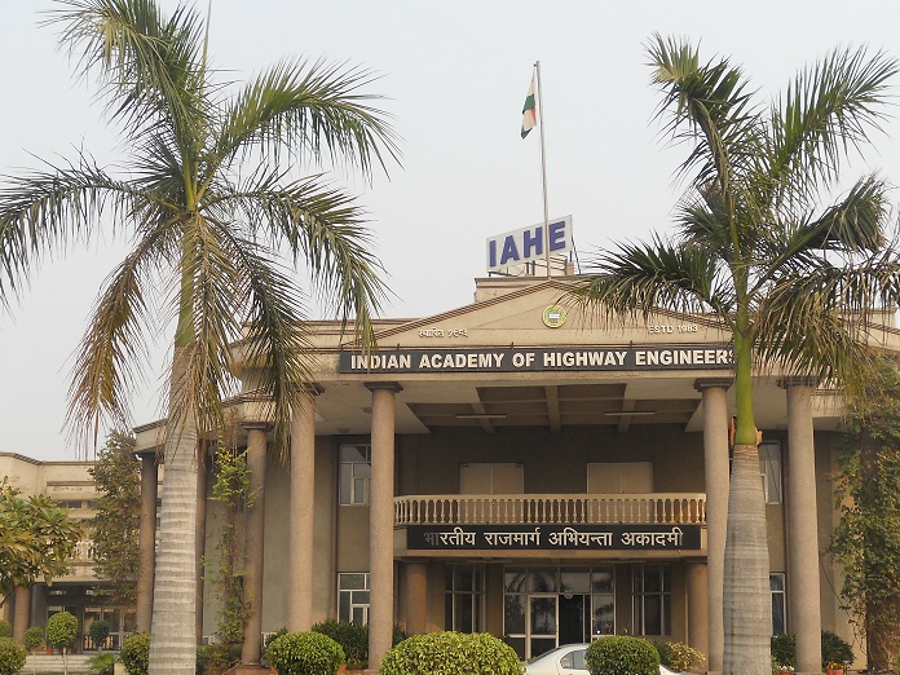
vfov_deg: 31.2
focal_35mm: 46
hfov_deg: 41.2
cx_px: 463
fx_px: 1196
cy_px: 460
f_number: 3.5
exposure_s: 1/320
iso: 80
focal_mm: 5.8
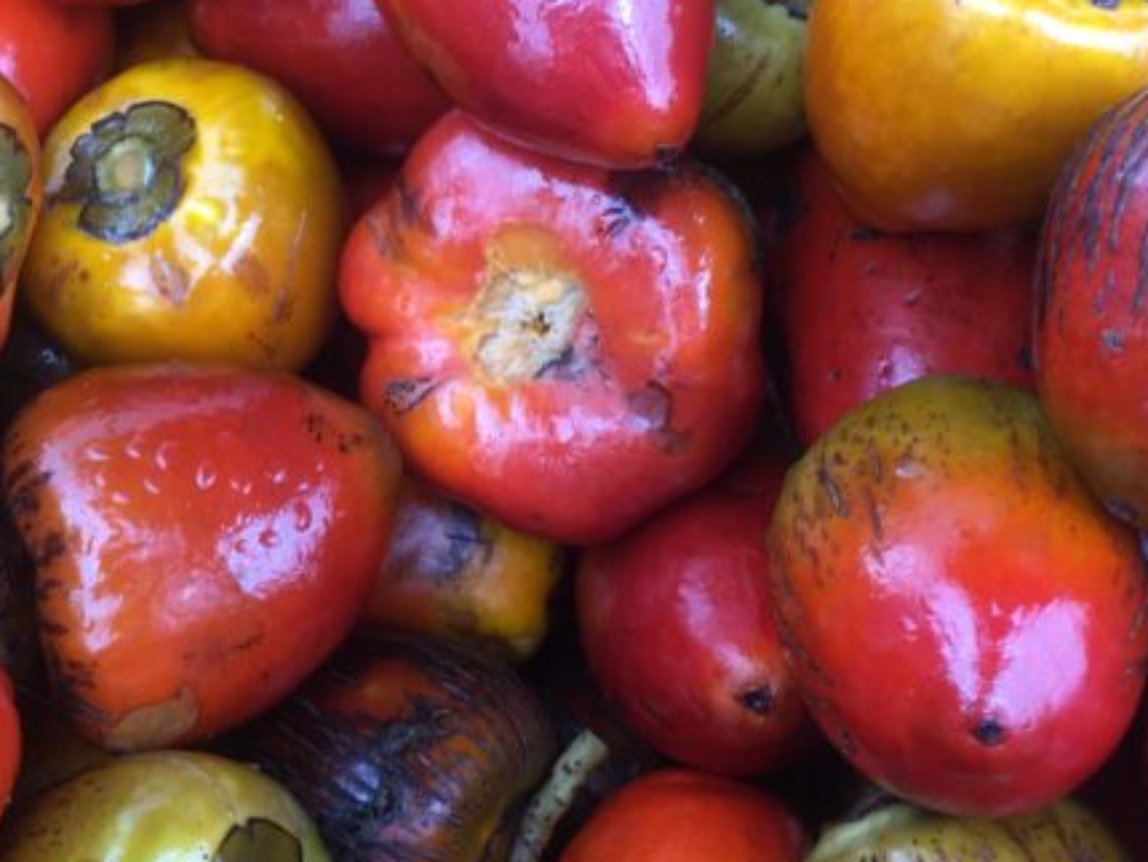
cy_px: 176
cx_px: 443
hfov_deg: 28.1
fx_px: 2290
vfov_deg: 21.1
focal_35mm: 69
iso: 32
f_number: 2.2
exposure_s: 1/60
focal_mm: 4.15
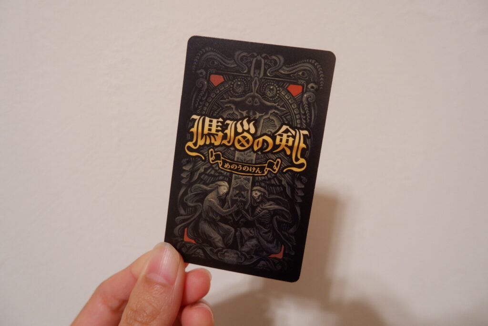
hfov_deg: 76.1
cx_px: 244
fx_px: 312
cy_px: 163
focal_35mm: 23
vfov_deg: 55.1
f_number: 4
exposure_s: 1/34
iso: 1250
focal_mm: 15.2
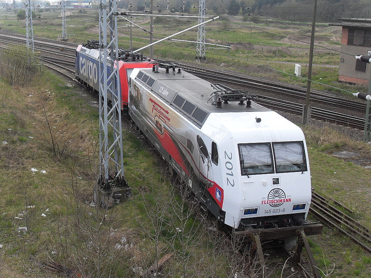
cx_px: 186
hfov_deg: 38.2
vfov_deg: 29.1
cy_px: 139
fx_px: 536
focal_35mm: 50
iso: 80
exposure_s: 1/350
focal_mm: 8.4
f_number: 3.4
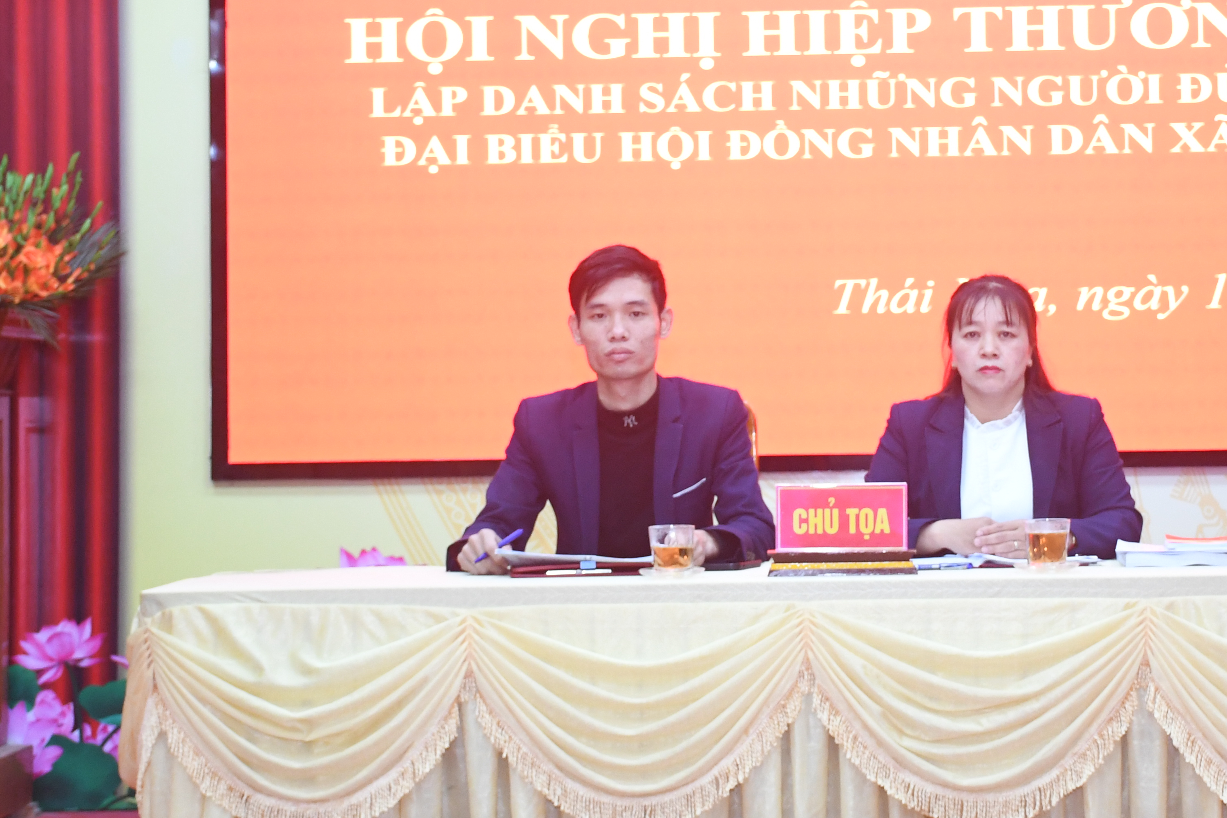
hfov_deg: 22.8
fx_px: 3033
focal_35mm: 89
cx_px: 816
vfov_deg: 15.3
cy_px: 271
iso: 1600
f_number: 4
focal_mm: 32
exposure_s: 1/100
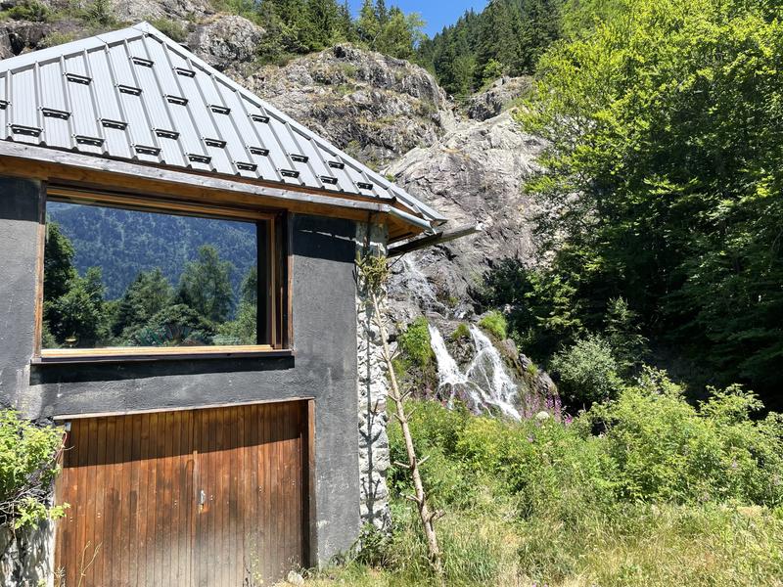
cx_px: 392
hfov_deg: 67.3
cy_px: 294
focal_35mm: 26
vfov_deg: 53.1
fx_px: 588
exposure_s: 1/1350
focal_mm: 4.2
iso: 32
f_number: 1.6
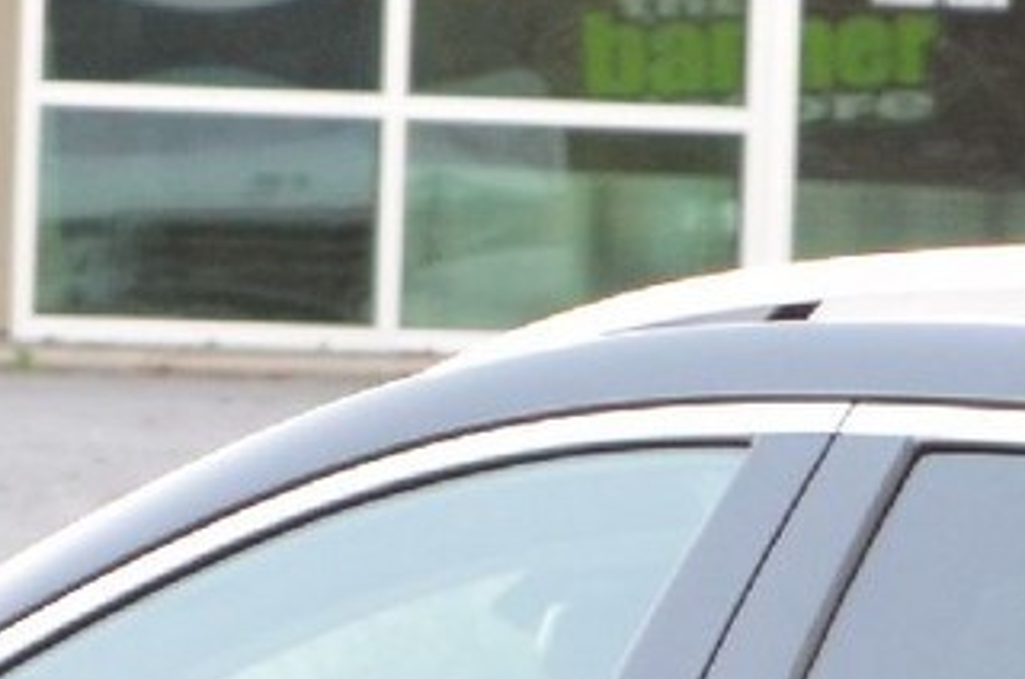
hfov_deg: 2.7
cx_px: 1630
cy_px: 1432
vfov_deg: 1.8
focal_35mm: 773
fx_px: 21965
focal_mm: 66
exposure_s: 1/20
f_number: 8
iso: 800
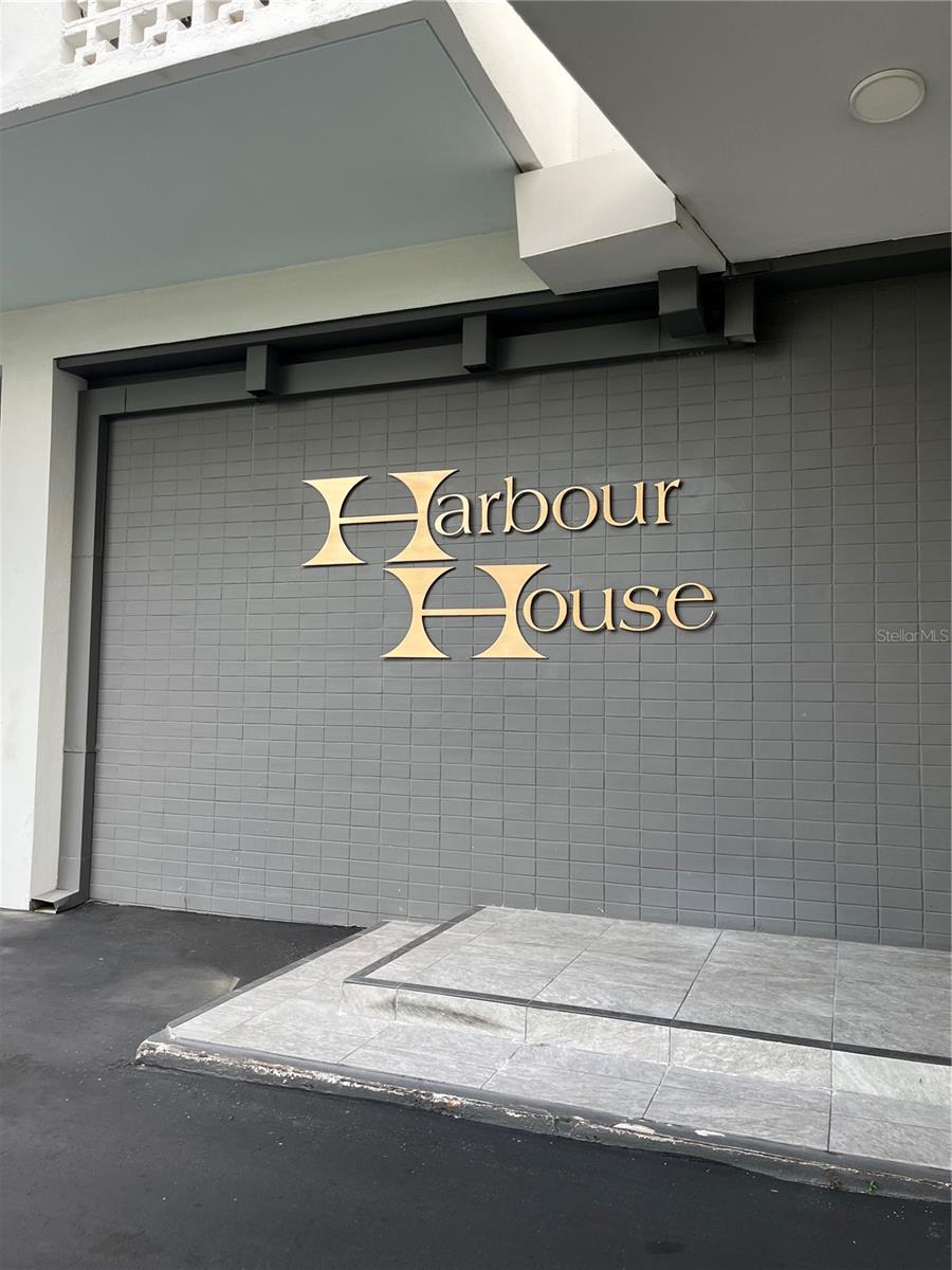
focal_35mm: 26
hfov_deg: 53.1
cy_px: 635
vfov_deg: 67.3
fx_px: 953
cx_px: 476
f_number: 1.6
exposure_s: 1/122
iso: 50
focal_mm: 5.1
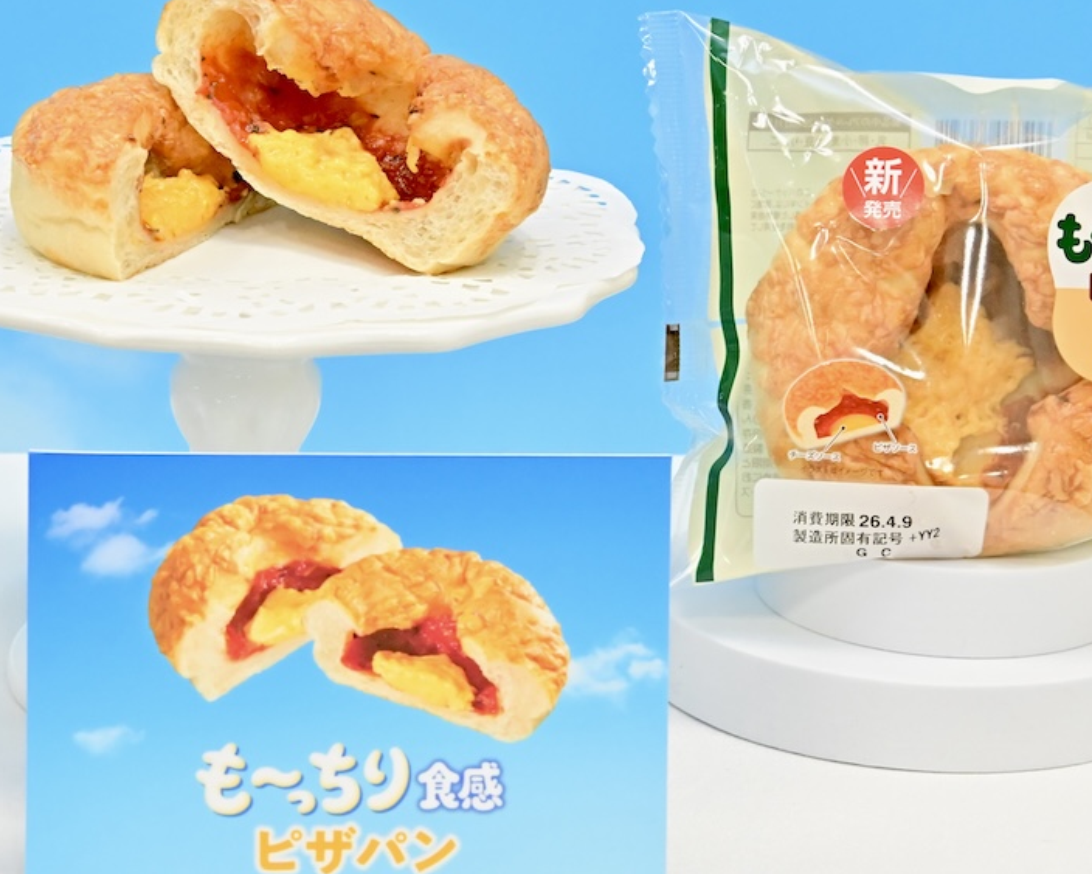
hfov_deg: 16.0
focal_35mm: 120
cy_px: 438
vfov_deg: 12.8
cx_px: 593
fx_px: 3878
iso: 4000
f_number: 9
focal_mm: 60
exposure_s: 1/125
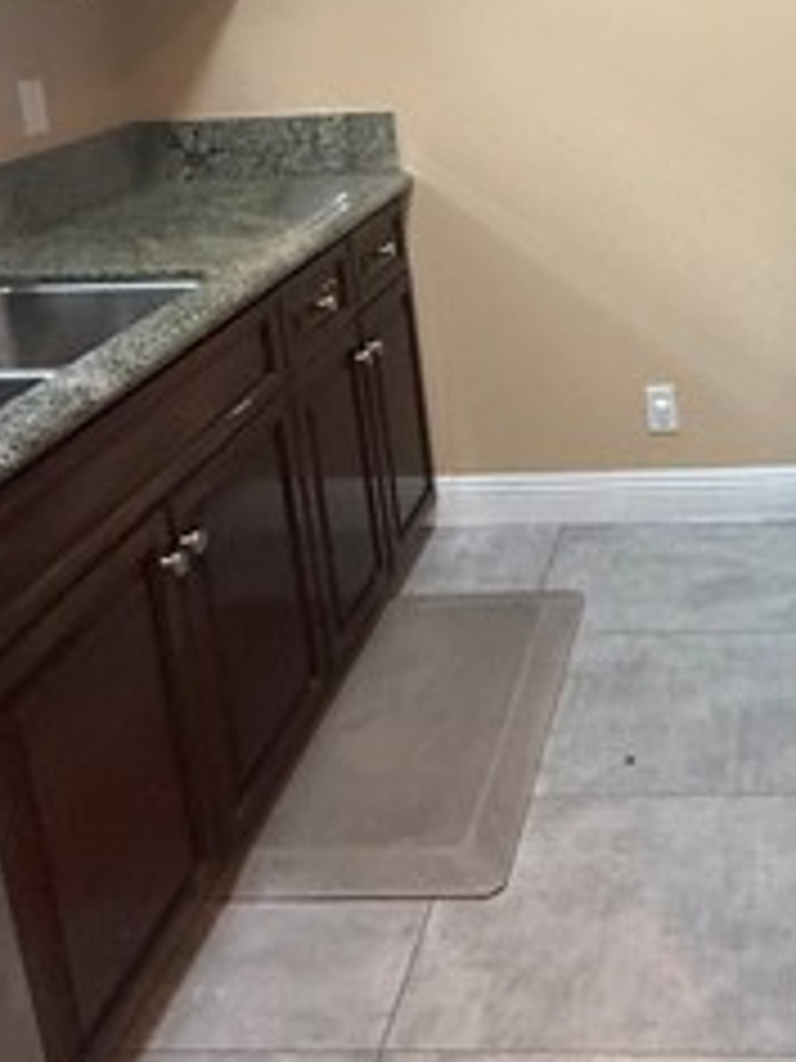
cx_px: 706
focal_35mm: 38
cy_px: 189
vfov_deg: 46.0
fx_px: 1165
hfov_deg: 35.6
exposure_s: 1/60
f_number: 2.2
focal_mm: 2.22
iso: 500
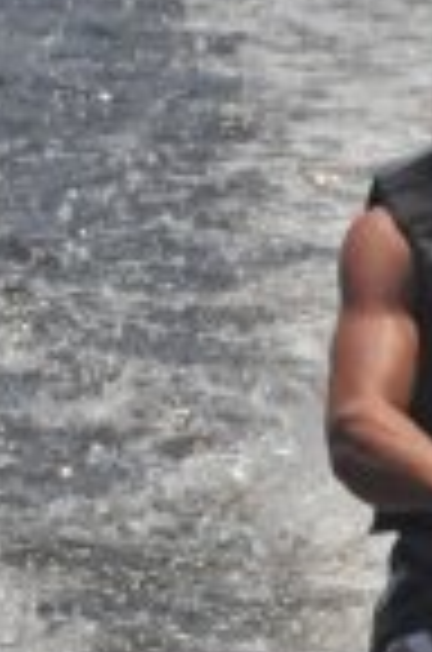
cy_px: 414
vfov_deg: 1.7
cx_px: 515
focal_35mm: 1242
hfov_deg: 1.1
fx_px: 22462
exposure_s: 1/1250
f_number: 18
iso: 1600
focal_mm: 200
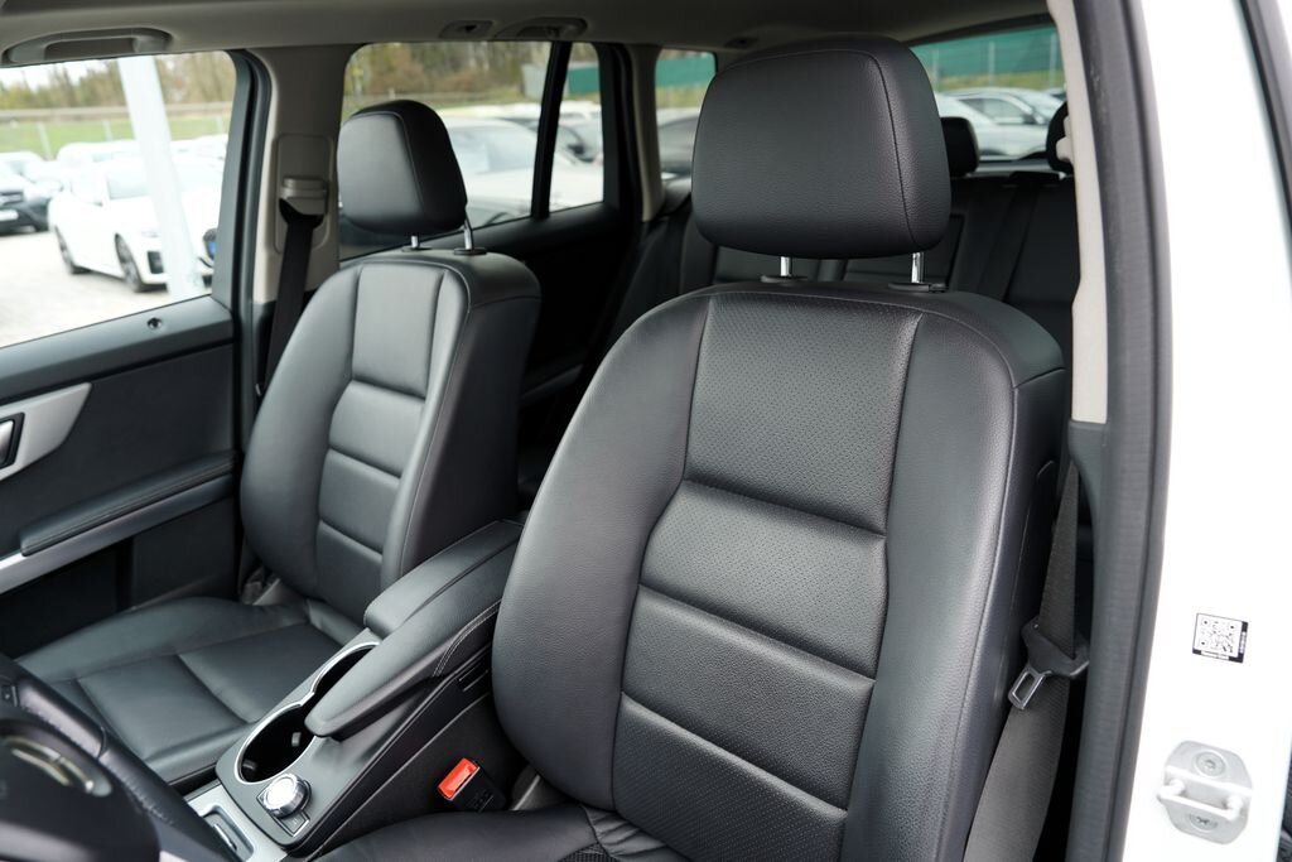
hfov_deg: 73.7
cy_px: 431
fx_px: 861
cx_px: 646
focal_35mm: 24
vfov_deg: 53.1
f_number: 4.5
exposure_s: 1/80
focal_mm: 24
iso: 100
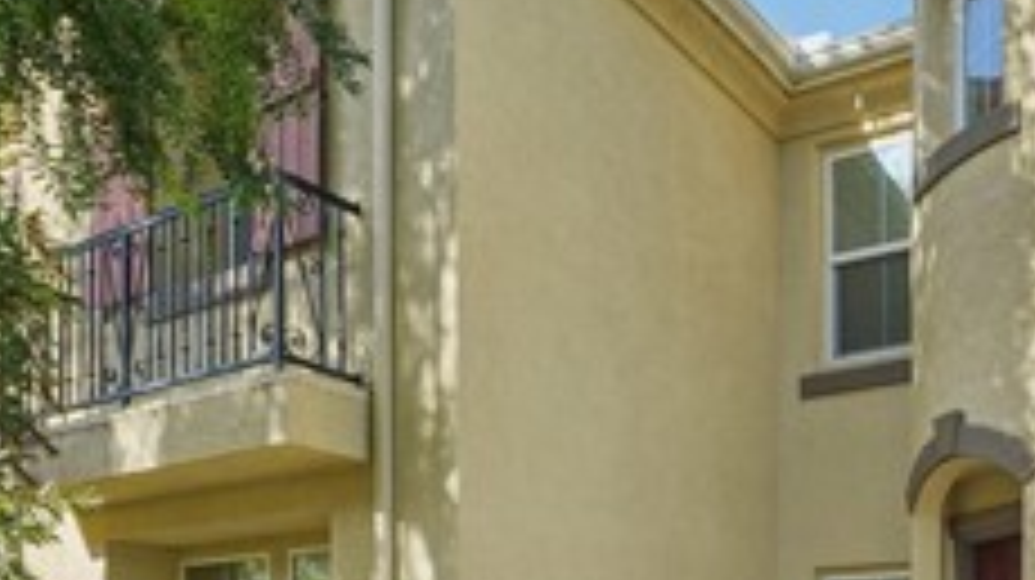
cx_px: 922
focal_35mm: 35
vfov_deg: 28.1
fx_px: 960
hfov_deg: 50.5
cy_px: 744
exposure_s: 1/60
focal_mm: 12
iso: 100
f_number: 8
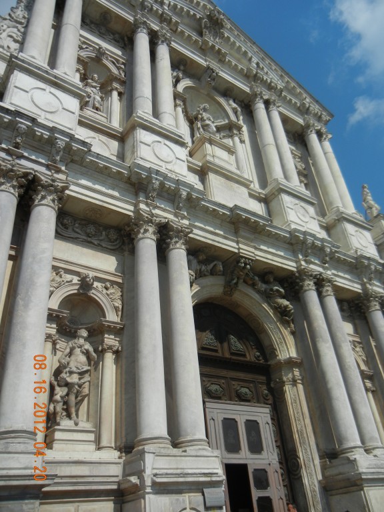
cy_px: 256
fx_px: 444
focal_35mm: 30
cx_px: 192
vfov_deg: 60.0
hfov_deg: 46.8
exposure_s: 1/831
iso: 160
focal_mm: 5.4
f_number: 7
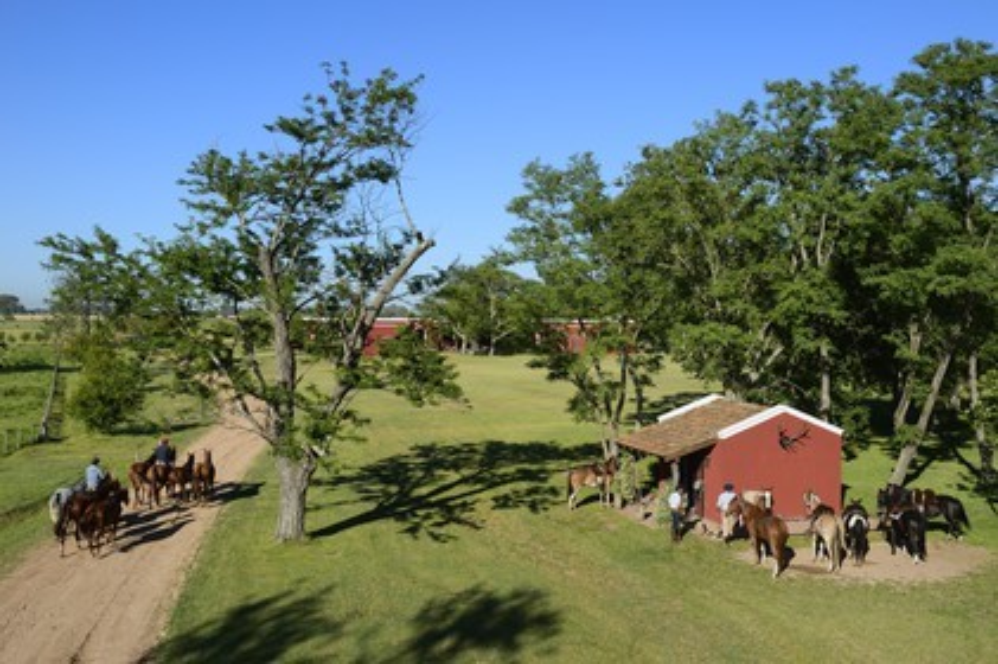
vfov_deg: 38.8
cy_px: 332
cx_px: 499
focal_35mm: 34
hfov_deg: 55.8
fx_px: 942
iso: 200
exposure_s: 1/320
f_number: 10
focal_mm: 34
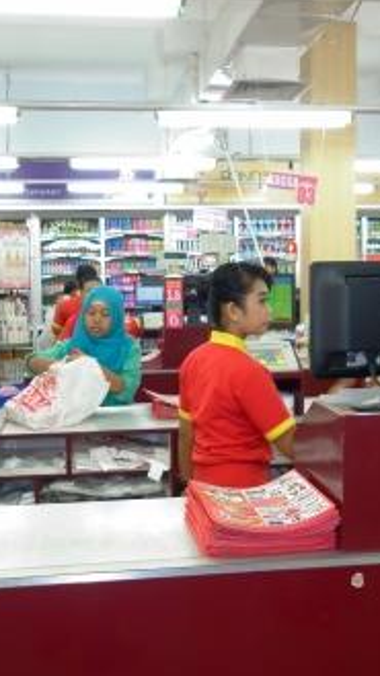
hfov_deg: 26.0
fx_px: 824
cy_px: 337
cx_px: 197
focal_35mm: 46
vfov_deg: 44.6
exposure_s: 1/30
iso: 100
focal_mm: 5.6
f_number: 2.9
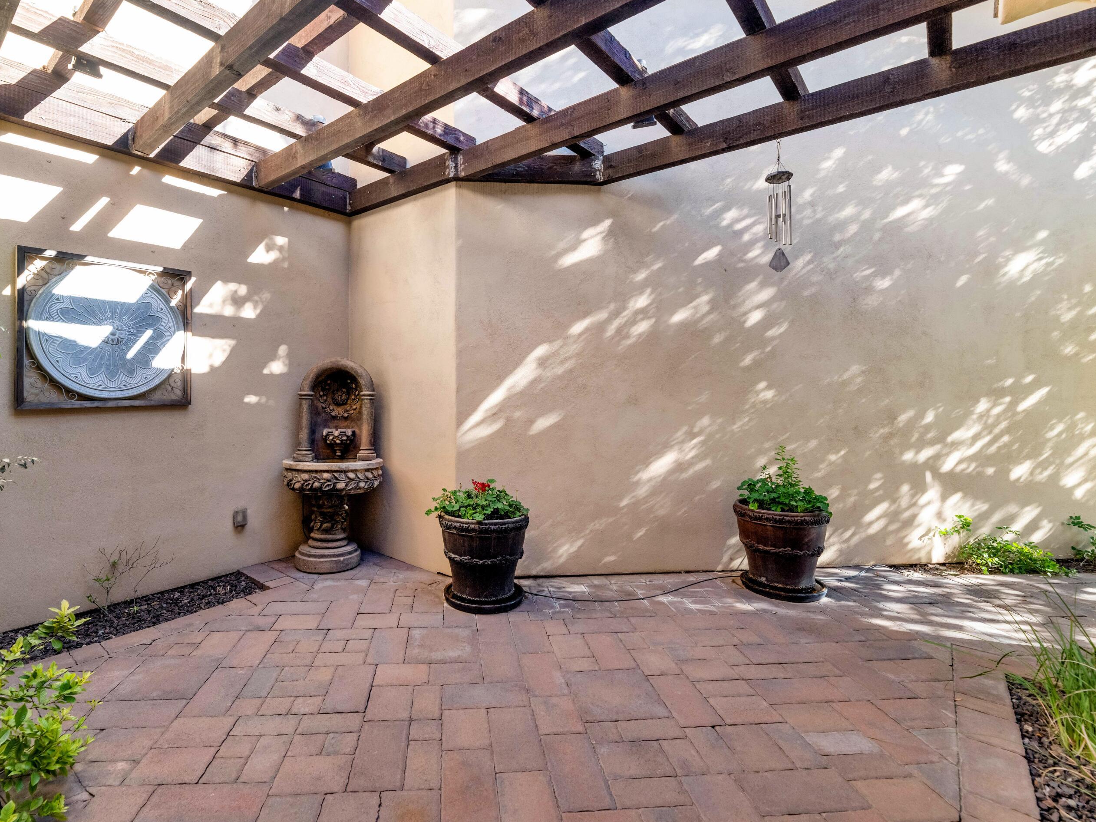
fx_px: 507
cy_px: 392
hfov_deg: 94.0
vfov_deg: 78.1
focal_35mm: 16
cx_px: 481
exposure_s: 1/160
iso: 640
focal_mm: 14
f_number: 6.3
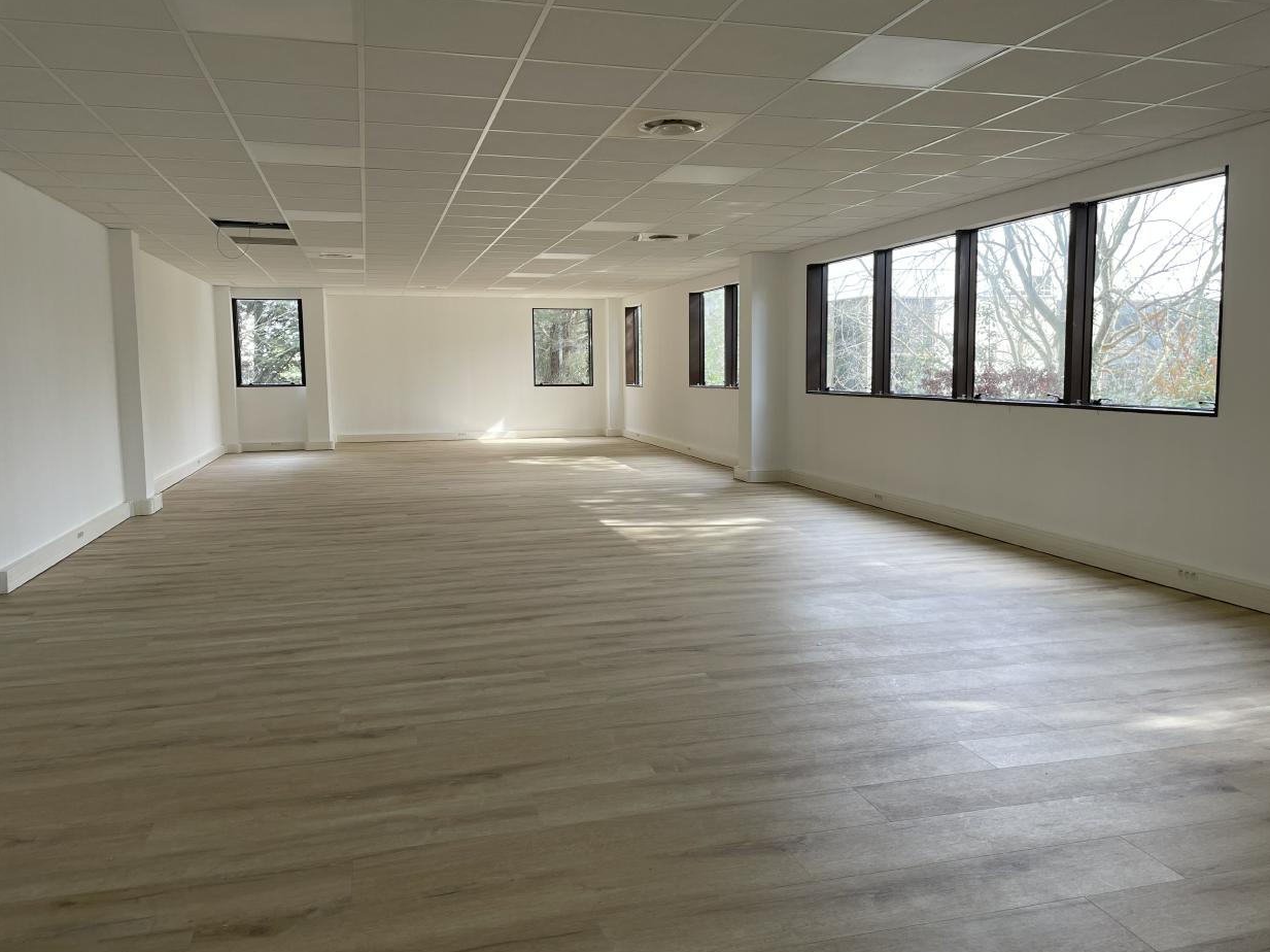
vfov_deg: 51.3
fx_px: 990
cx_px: 657
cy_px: 473
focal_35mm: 27
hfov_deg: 65.3
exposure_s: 1/121
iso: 40
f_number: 1.6
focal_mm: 4.2
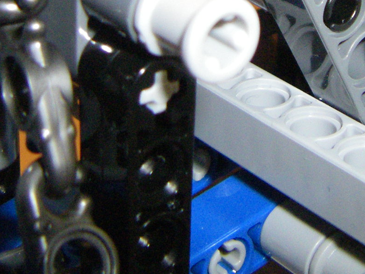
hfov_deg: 17.6
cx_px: 291
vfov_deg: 13.1
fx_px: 1171
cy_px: -33
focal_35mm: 111
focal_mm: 6.3
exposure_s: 1/50
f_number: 7
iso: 400
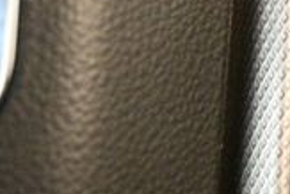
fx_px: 1516
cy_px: -103
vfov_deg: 7.2
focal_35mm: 188
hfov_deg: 10.3
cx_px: 512
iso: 6400
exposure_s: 1/60
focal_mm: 32
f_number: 4.8
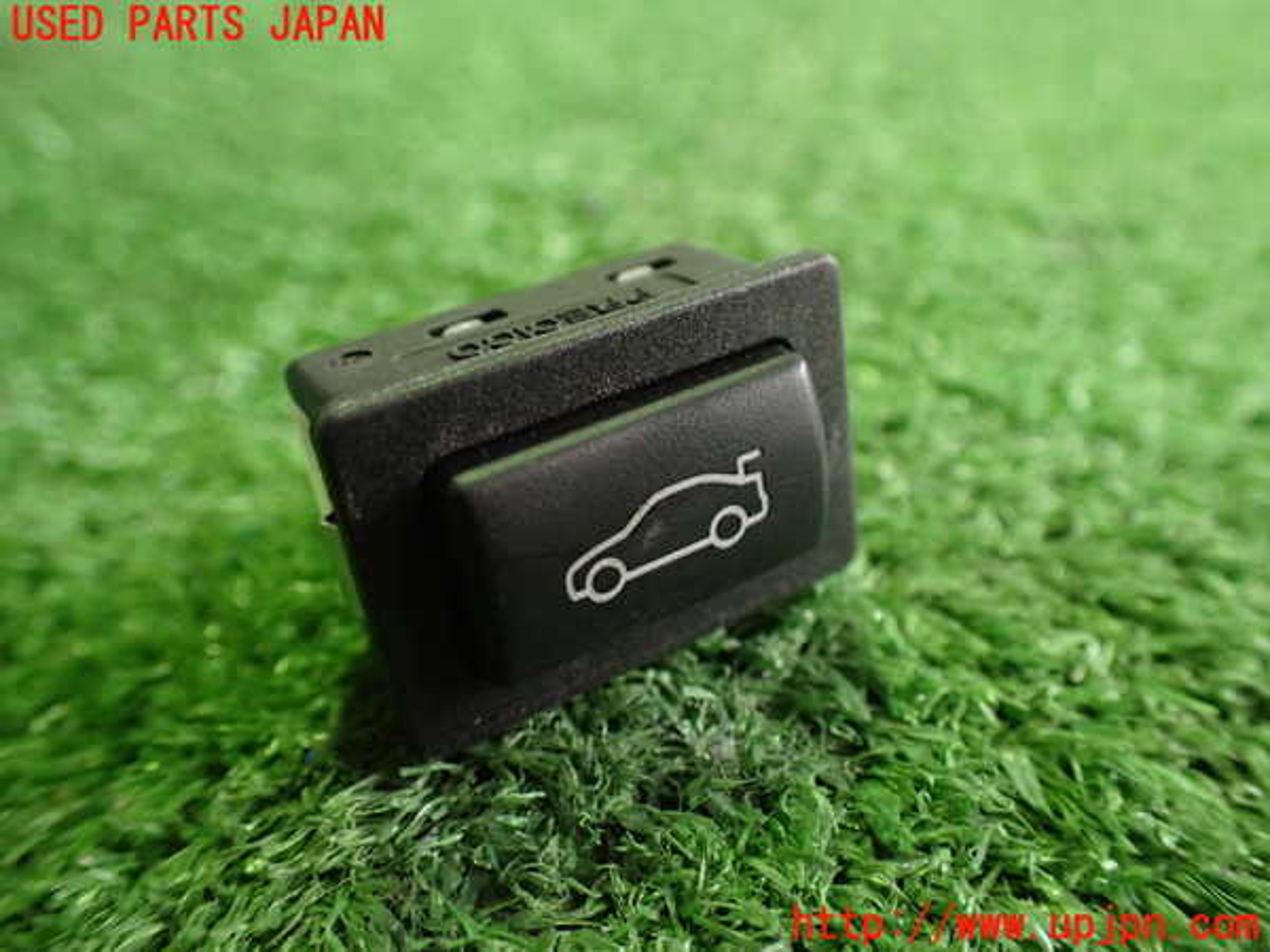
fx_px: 1101
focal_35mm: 30
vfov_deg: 46.8
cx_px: 635
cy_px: 476
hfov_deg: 60.0
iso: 800
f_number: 2.3
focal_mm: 5.4
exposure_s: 1/60
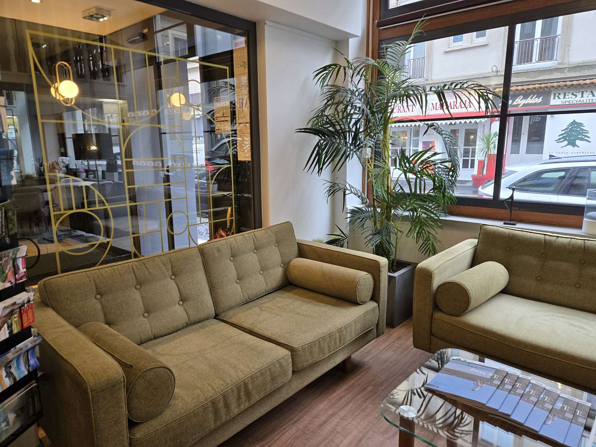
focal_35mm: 23
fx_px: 396
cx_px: 298
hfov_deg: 73.9
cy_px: 224
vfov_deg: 58.9
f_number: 1.8
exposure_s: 1/100
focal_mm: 5.4
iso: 125
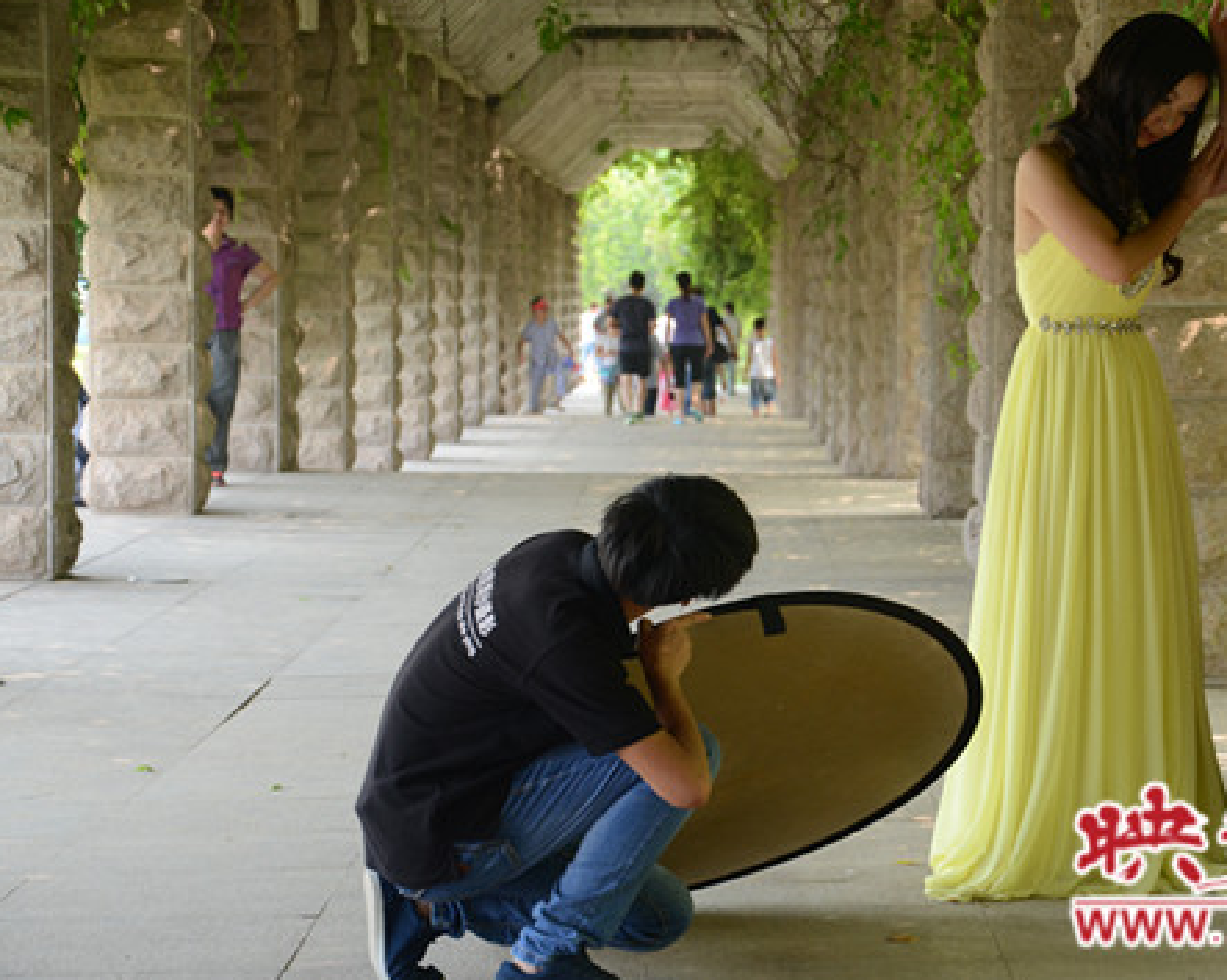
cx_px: 728
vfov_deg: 13.4
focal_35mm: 115
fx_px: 4174
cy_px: 483
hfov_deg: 16.7
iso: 500
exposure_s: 1/100
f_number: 5.3
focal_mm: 66
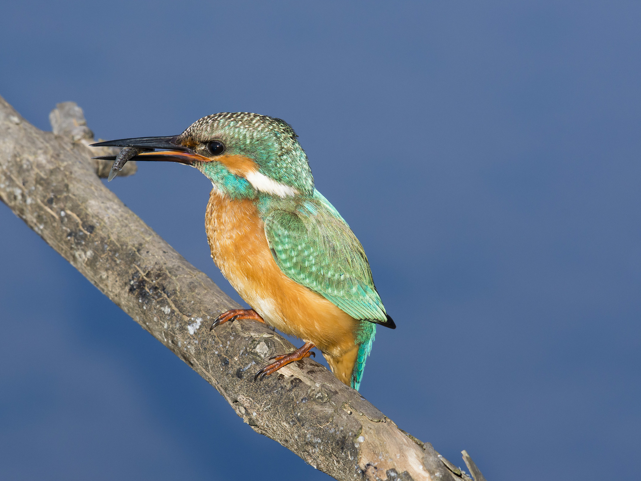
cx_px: 281
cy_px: 240
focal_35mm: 683
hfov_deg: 2.9
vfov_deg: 2.2
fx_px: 12647
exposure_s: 1/1250
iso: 500
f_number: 8
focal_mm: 420
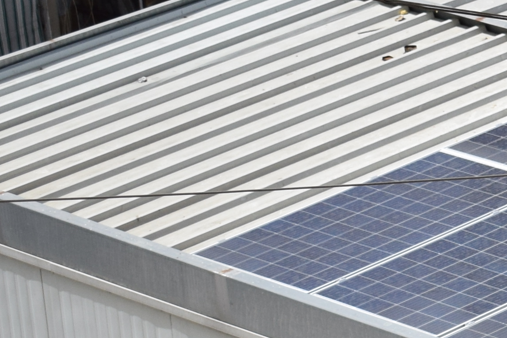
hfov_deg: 7.3
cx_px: 1090
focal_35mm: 268
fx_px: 3774
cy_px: 266
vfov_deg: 5.1
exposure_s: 1/2000
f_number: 5
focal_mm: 34
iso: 250
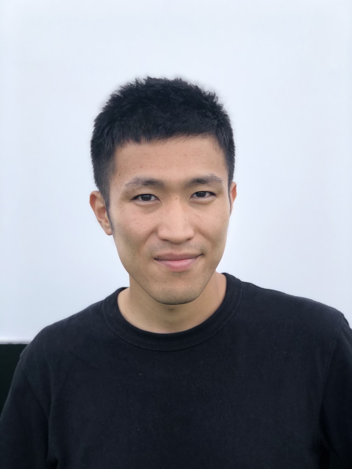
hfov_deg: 28.0
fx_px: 705
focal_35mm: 52
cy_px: 234
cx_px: 176
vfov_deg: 36.8
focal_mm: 6
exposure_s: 1/120
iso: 16
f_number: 2.4
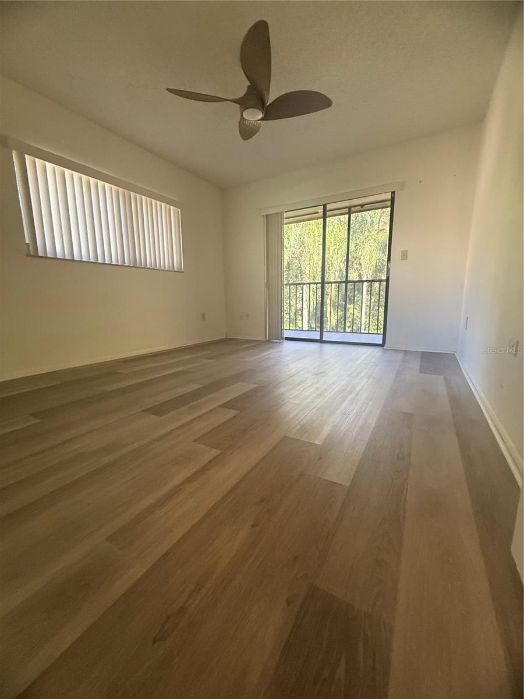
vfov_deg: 102.1
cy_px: 350
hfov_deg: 85.7
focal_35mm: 14
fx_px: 283
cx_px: 262
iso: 320
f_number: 2.2
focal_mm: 2.22
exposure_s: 1/91
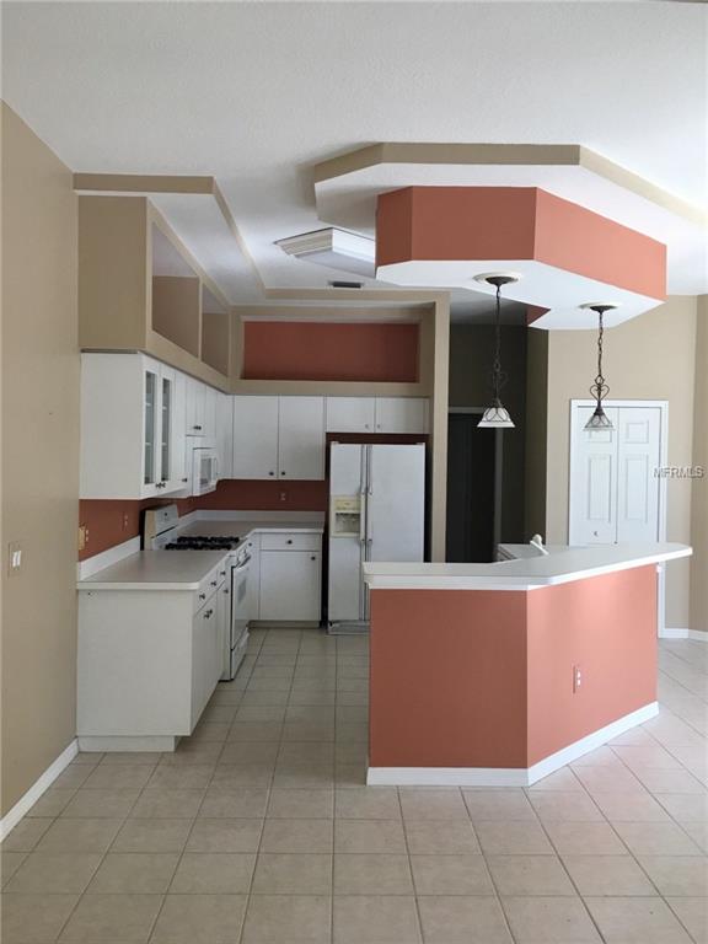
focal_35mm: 29
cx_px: 354
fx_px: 791
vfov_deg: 61.7
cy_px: 472
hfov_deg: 48.2
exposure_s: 1/40
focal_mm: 4.15
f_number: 2.2
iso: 32
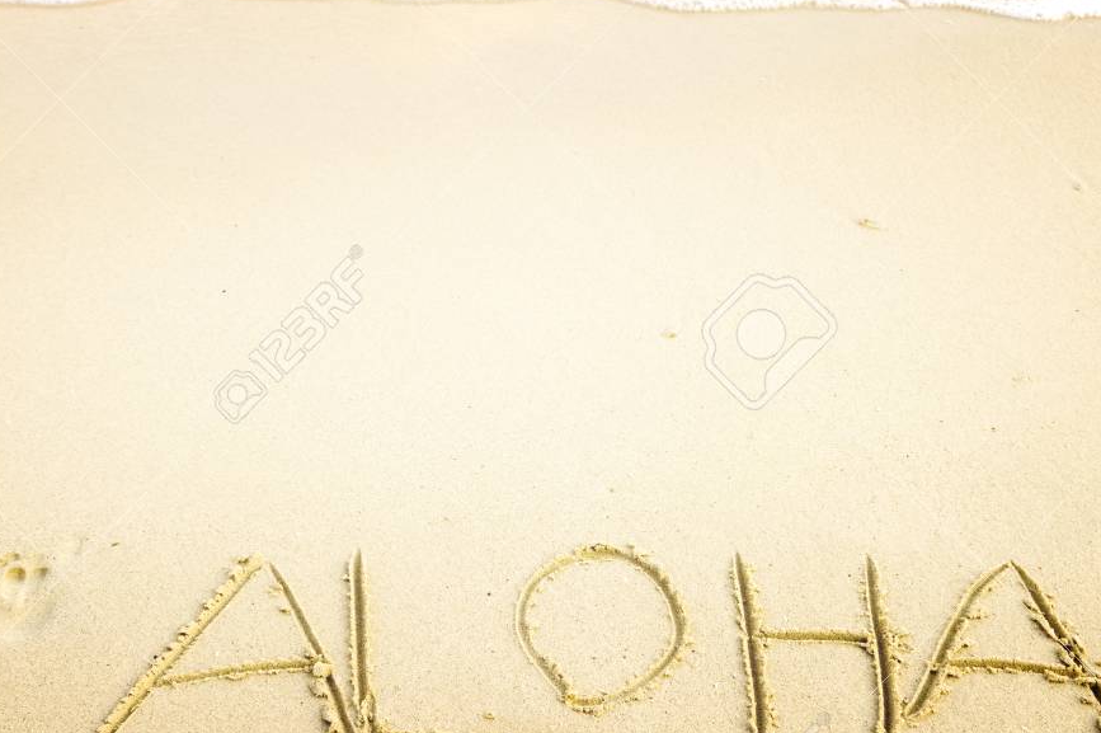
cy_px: 290
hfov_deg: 41.1
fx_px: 1467
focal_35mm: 48
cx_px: 526
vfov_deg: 28.0
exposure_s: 1/320
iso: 200
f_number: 8
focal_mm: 32
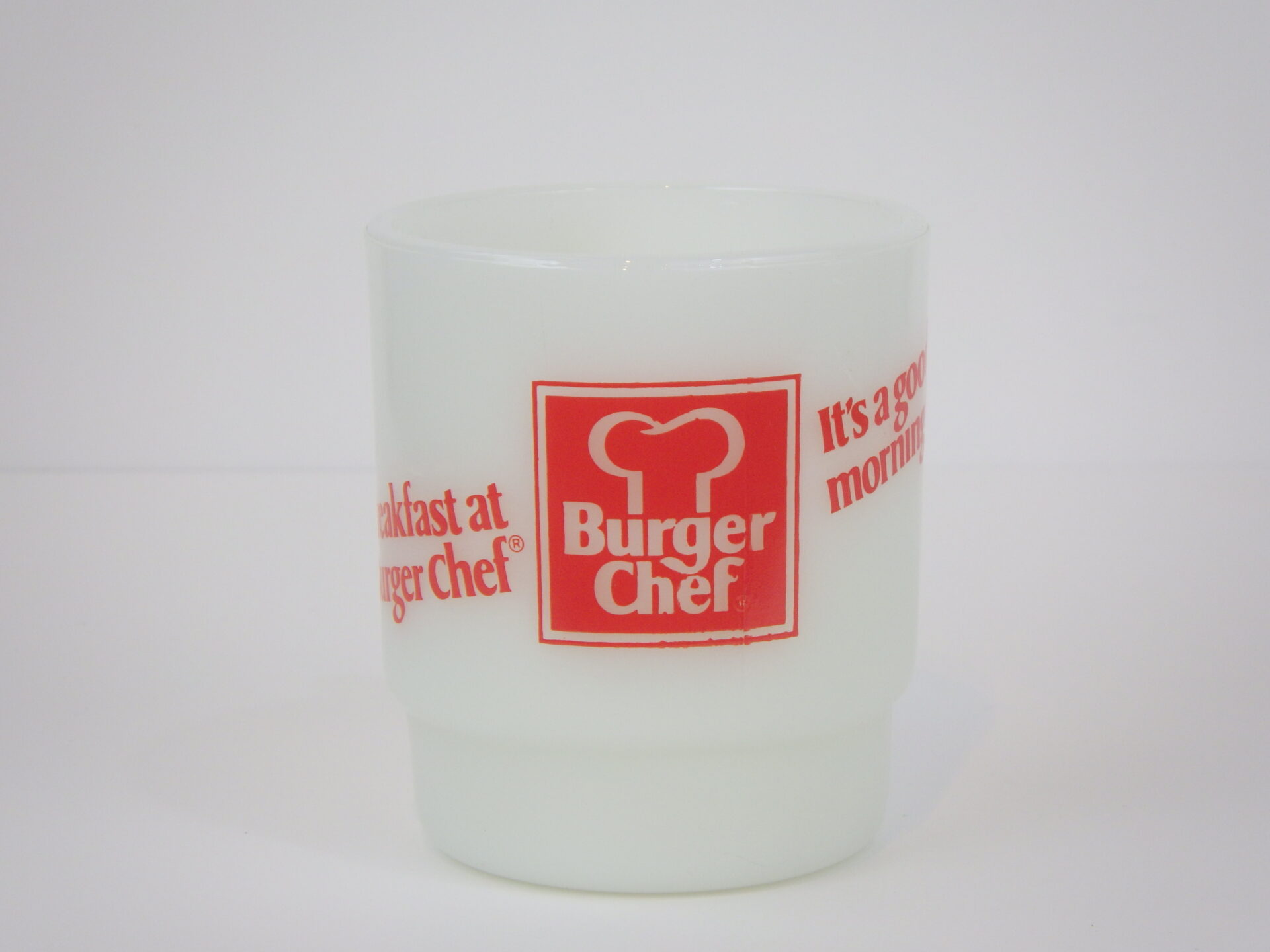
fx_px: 5136
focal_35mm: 140
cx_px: 635
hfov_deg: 14.1
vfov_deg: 10.6
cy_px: 476
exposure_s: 1/60
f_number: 5.5
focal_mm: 25
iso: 125
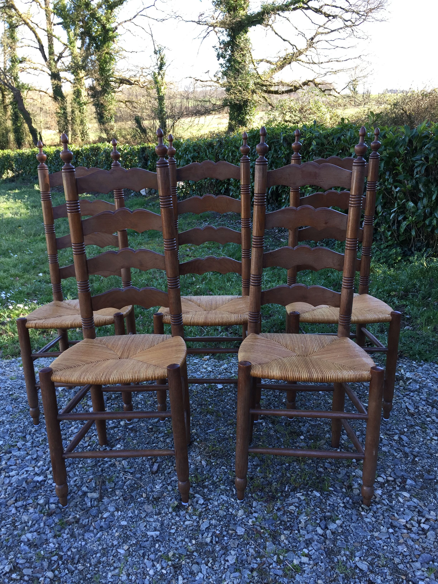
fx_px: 489
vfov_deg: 61.7
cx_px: 219
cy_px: 292
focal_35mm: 29
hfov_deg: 48.2
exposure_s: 1/128
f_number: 2.2
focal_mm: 4.15
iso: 32
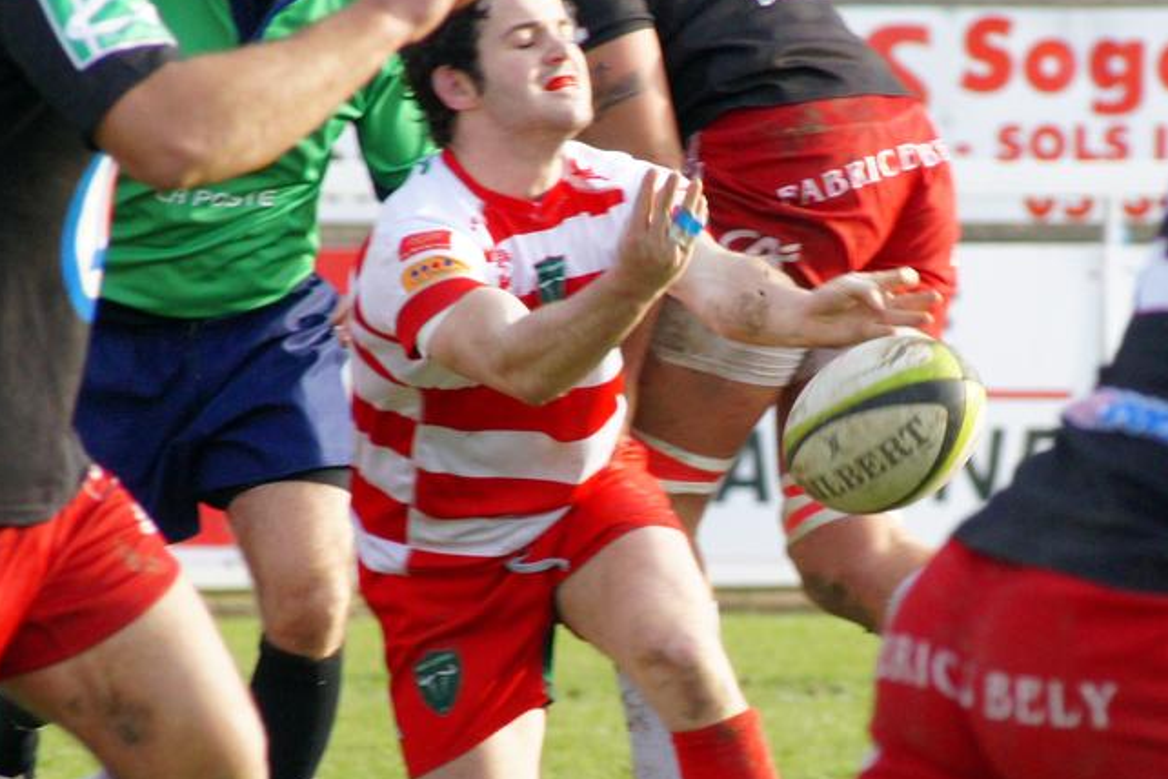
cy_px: 391
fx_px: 23293
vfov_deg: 1.9
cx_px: 659
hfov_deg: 2.9
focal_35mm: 718
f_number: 10
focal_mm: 300
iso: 1600
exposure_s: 1/640
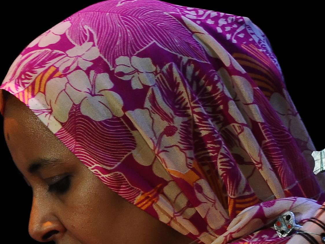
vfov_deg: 4.1
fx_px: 3427
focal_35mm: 365
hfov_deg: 5.4
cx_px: -66
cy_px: 350
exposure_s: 1/50
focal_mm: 100
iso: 1600
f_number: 10
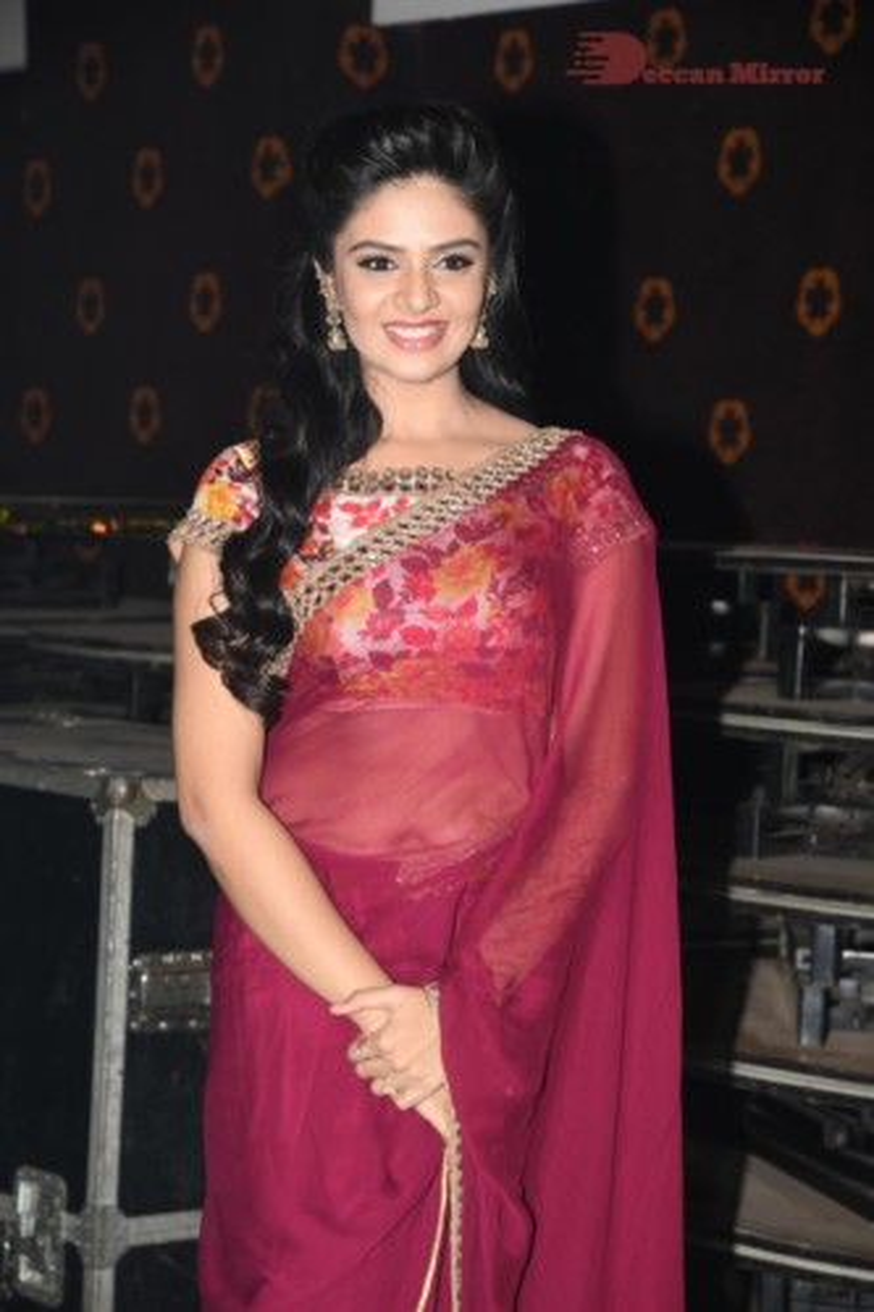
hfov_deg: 12.7
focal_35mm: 108
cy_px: 656
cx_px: 437
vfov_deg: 18.9
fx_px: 3935
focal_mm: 72
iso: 320
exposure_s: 1/60
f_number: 5.6
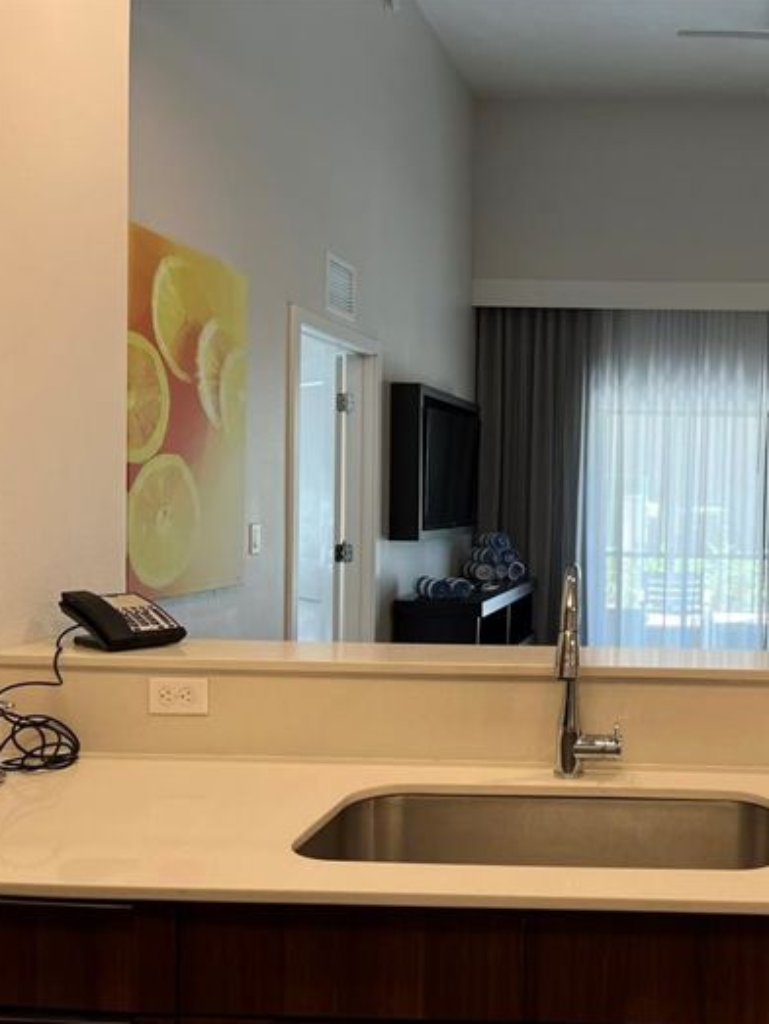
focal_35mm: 35
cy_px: 511
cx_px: 676
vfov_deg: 52.6
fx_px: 1035
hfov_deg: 38.3
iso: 80
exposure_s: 1/60
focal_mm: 5.7
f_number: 1.5
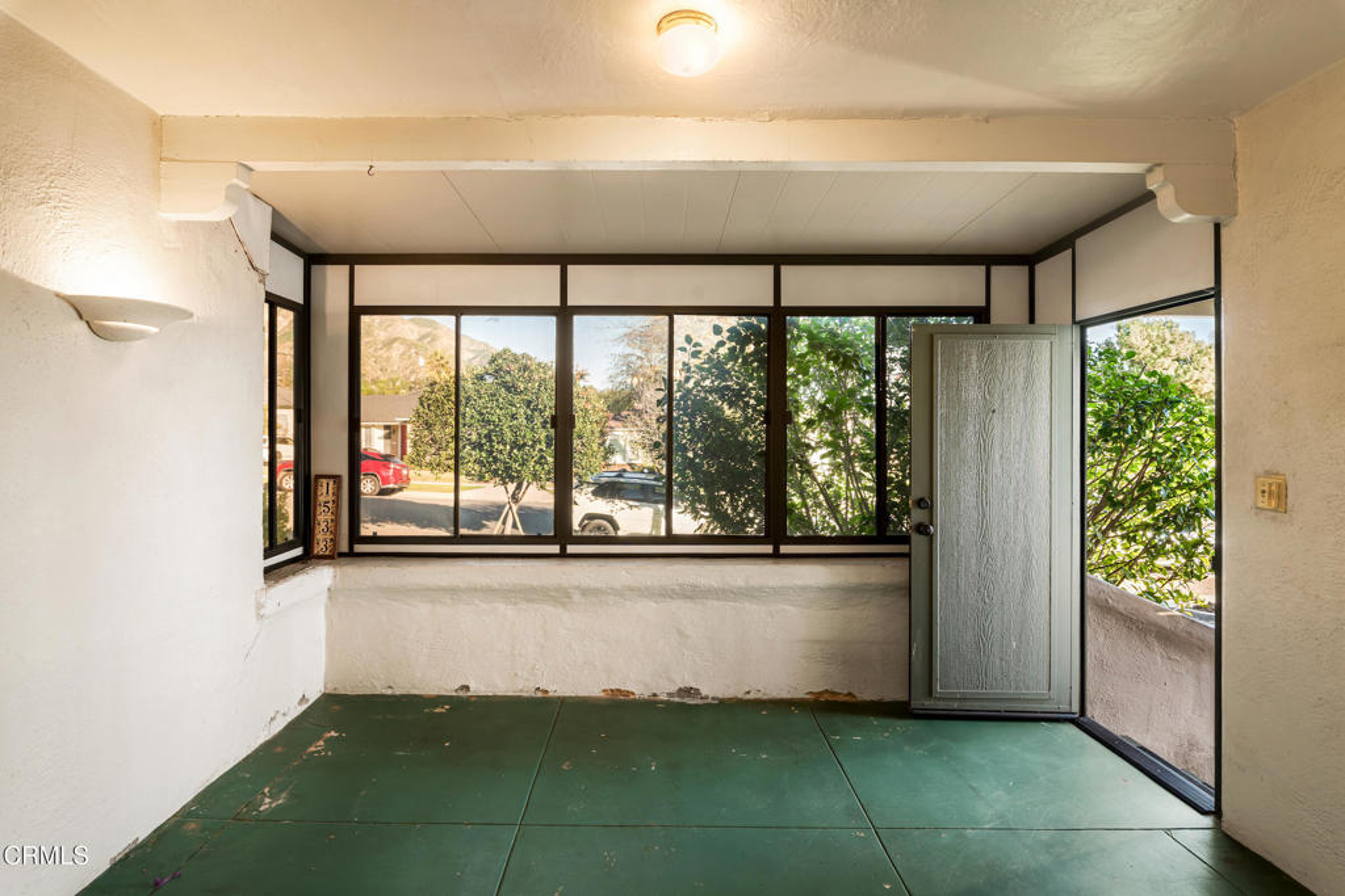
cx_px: 672
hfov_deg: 73.7
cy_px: 448
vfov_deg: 53.1
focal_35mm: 24
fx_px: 897
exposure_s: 1/3
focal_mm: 24
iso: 250
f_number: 8
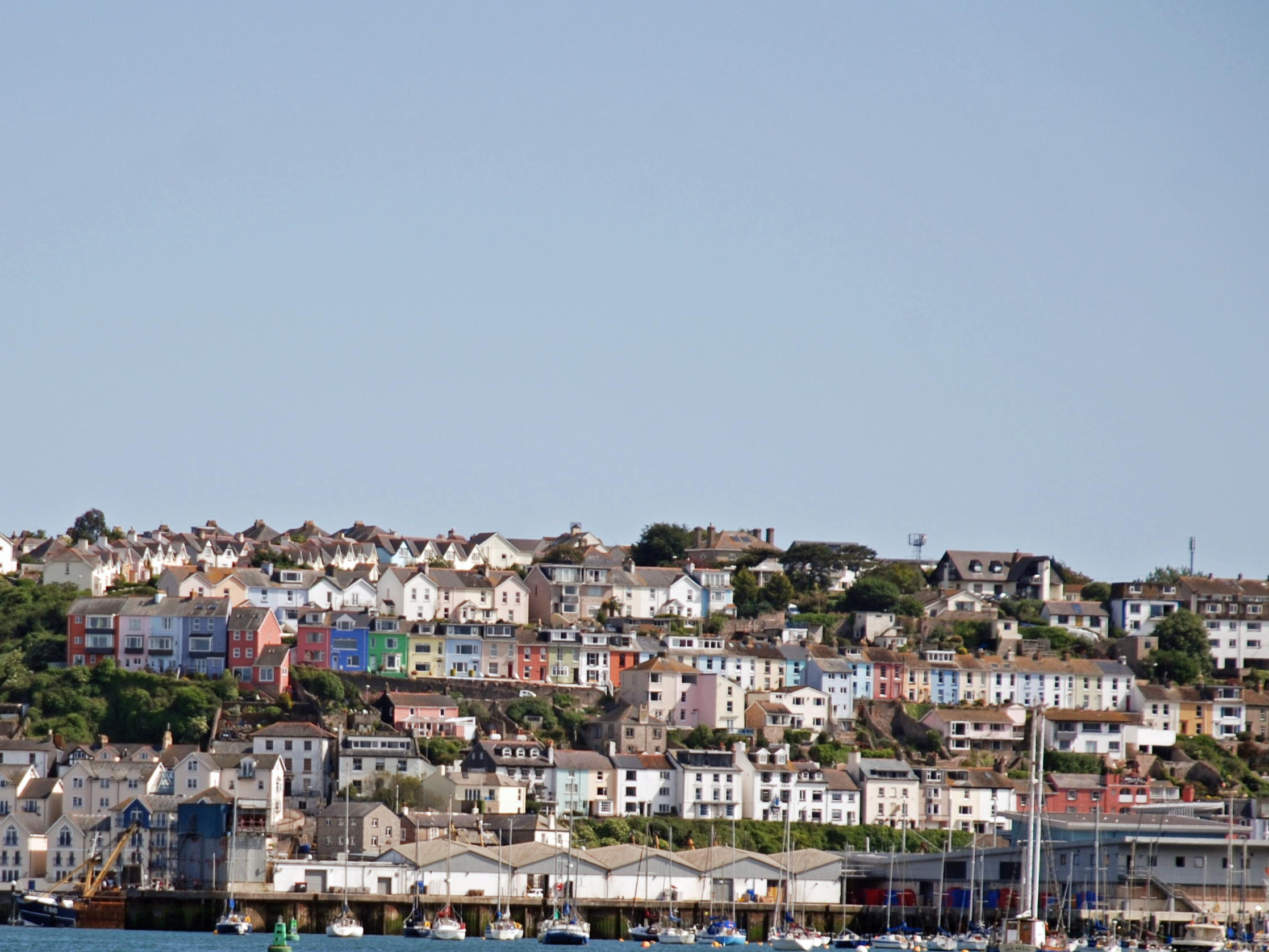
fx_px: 11470
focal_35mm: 313
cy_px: 711
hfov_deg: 6.3
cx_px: 415
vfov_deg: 4.8
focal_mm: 125
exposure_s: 1/500
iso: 110
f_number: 5.6
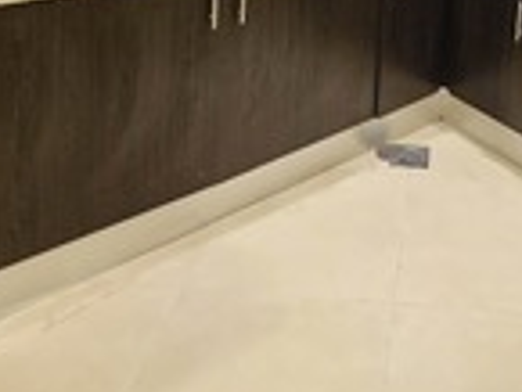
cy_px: -178
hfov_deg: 42.5
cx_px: 455
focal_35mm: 41
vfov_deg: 26.6
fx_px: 619
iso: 1000
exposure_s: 1/25
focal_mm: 2.2
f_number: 1.9
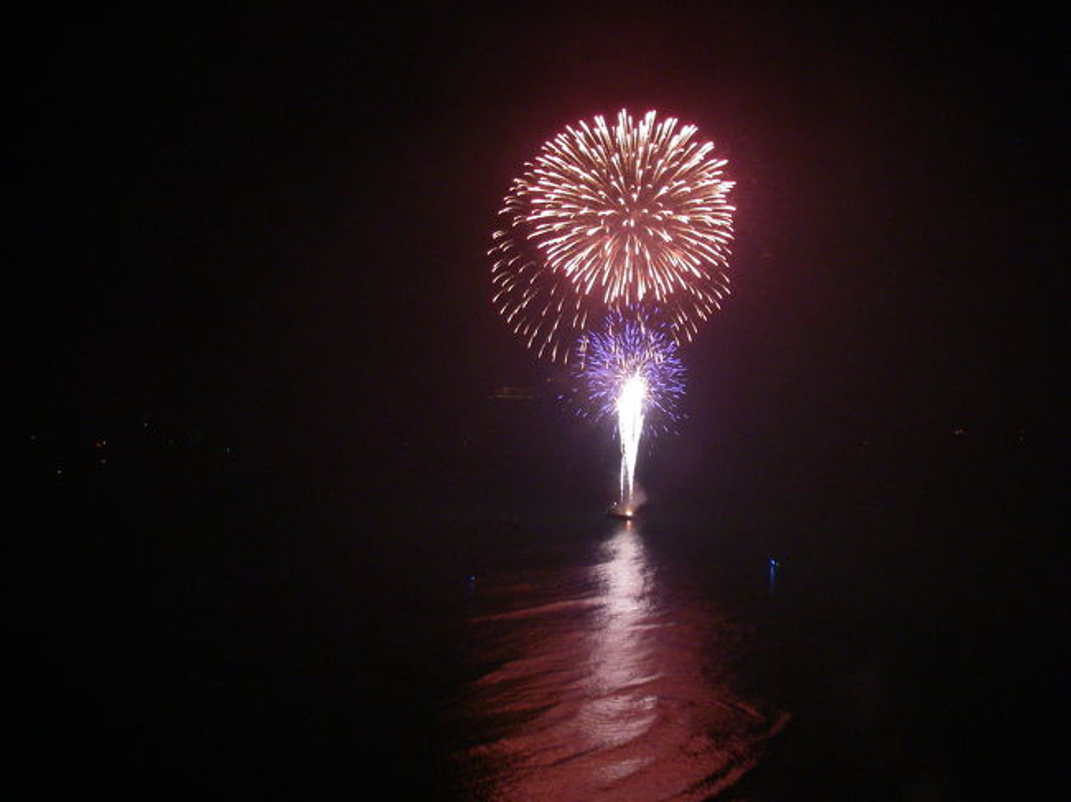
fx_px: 1175
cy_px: 401
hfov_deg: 49.0
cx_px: 536
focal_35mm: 38
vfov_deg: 37.7
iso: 320
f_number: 3.3
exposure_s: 1/4
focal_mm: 6.3
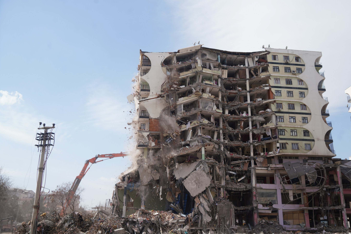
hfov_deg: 55.8
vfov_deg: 38.9
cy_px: 118
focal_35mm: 34
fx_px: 331
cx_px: 180
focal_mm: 33
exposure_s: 1/500
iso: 100
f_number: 6.3
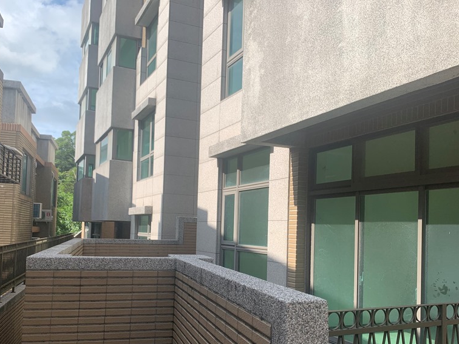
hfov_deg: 55.4
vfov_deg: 42.6
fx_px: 438
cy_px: 218
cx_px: 226
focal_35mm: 33
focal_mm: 4.25
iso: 25
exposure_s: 1/1560
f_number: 1.8
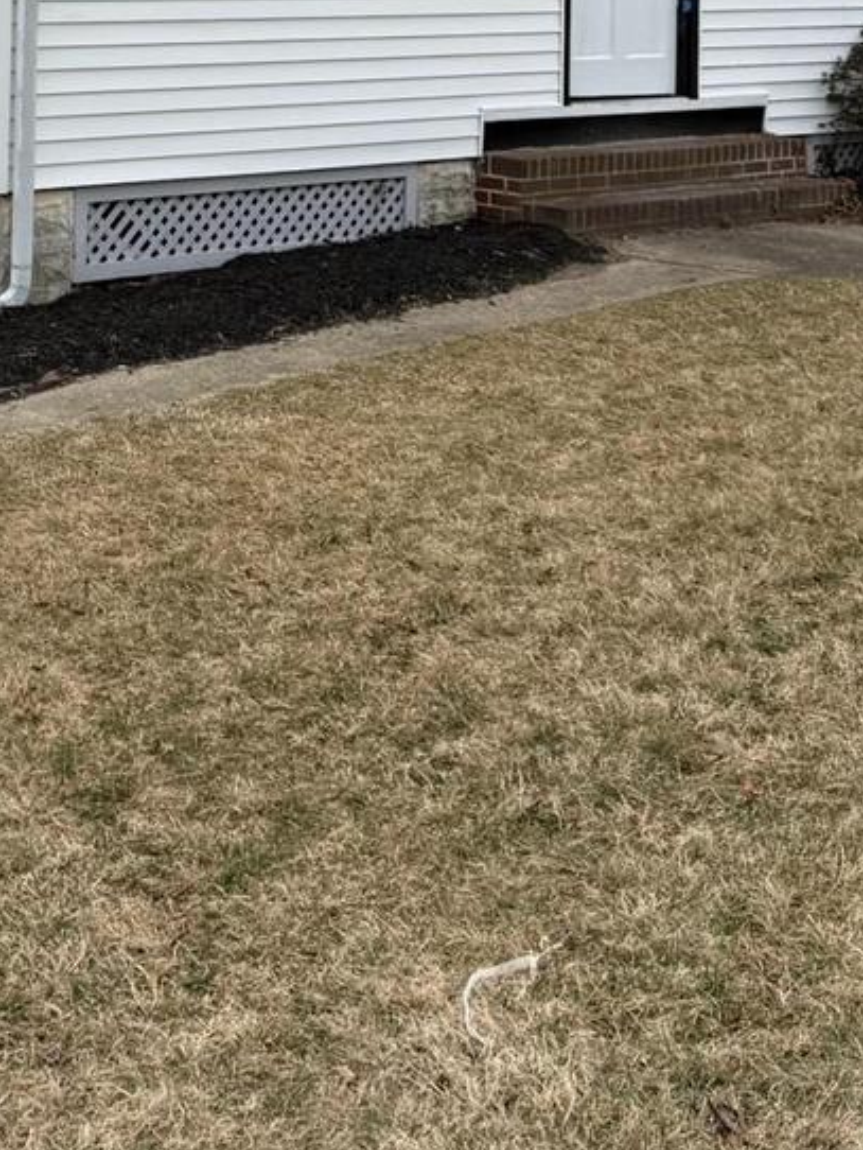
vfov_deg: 26.2
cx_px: 163
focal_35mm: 68
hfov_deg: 21.3
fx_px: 2259
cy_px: -127
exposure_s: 1/1949
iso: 80
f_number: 1.78
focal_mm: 6.76
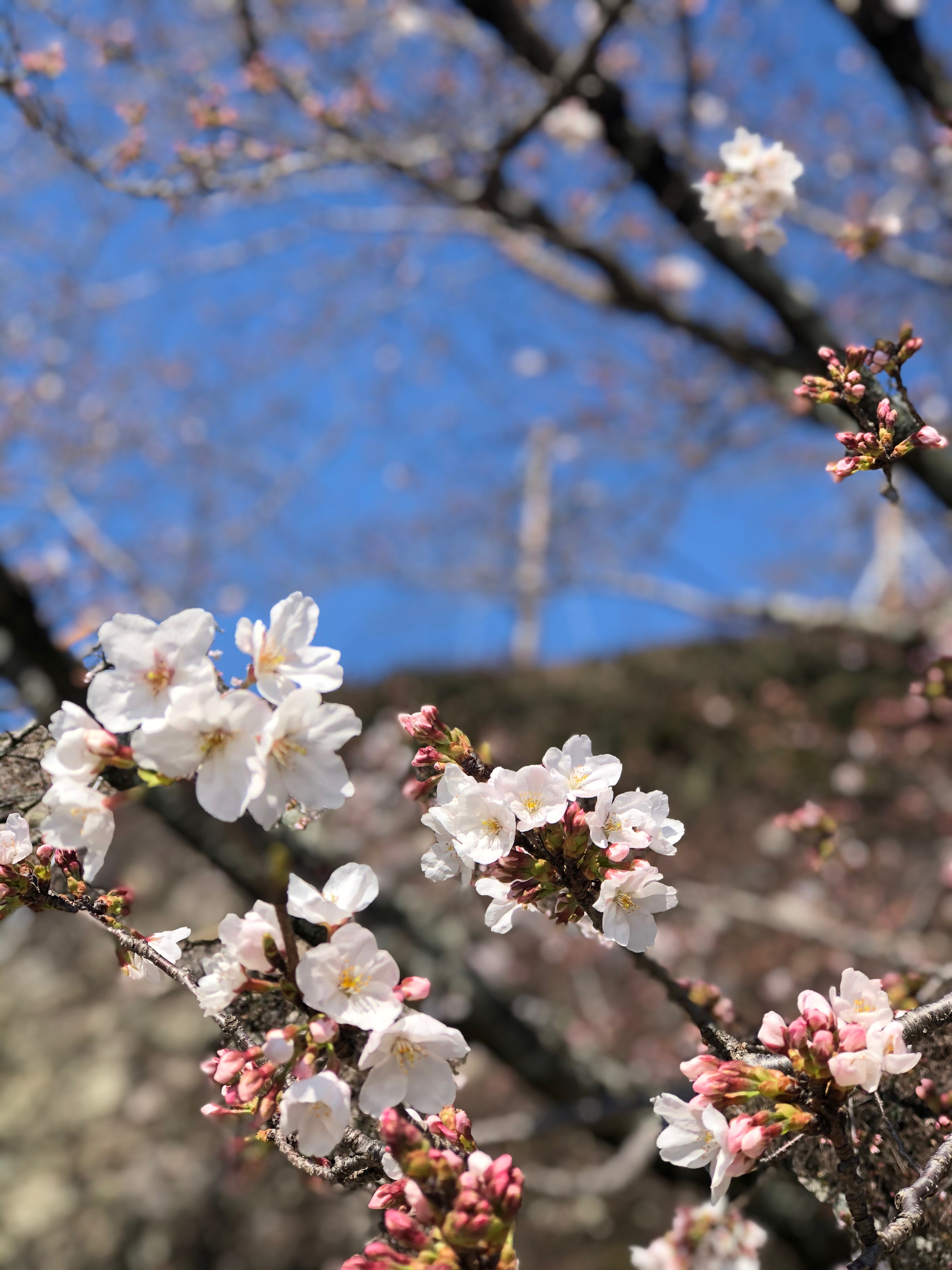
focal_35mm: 57
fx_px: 2090
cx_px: 476
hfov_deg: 25.7
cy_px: 635
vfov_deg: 33.8
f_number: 2.8
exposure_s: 1/585
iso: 20
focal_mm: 6.6
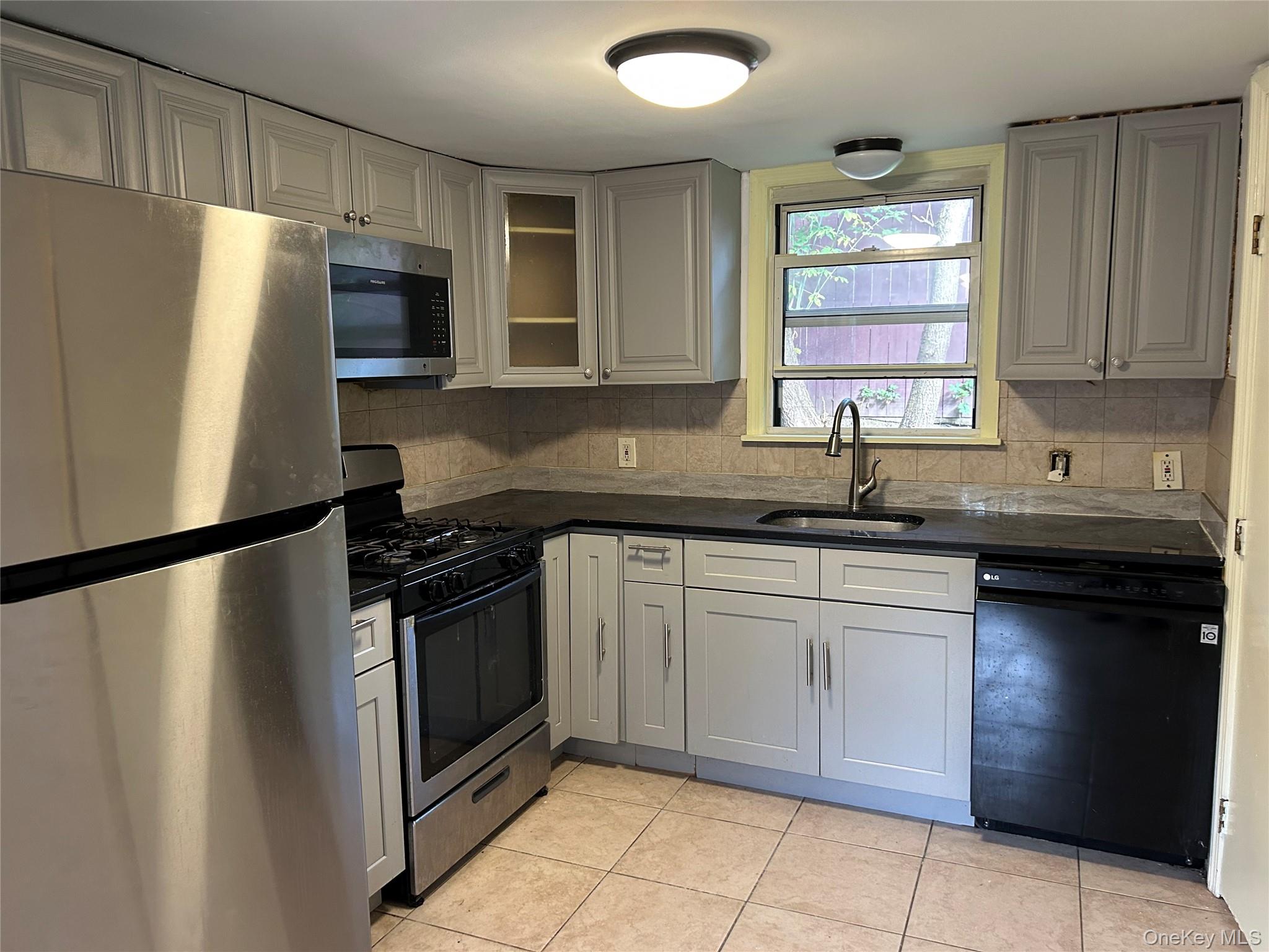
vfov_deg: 53.1
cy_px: 476
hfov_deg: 67.3
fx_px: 953
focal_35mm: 26
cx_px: 634
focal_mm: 5.7
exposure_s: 1/60
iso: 250
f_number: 1.5
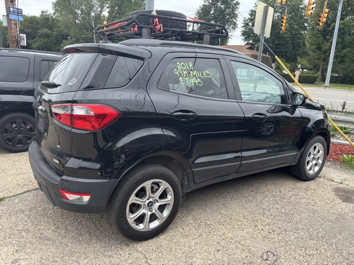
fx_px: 266
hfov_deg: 67.3
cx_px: 177
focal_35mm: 26
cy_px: 132
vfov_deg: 53.1
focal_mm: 5.96
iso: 50
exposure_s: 1/287
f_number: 1.6
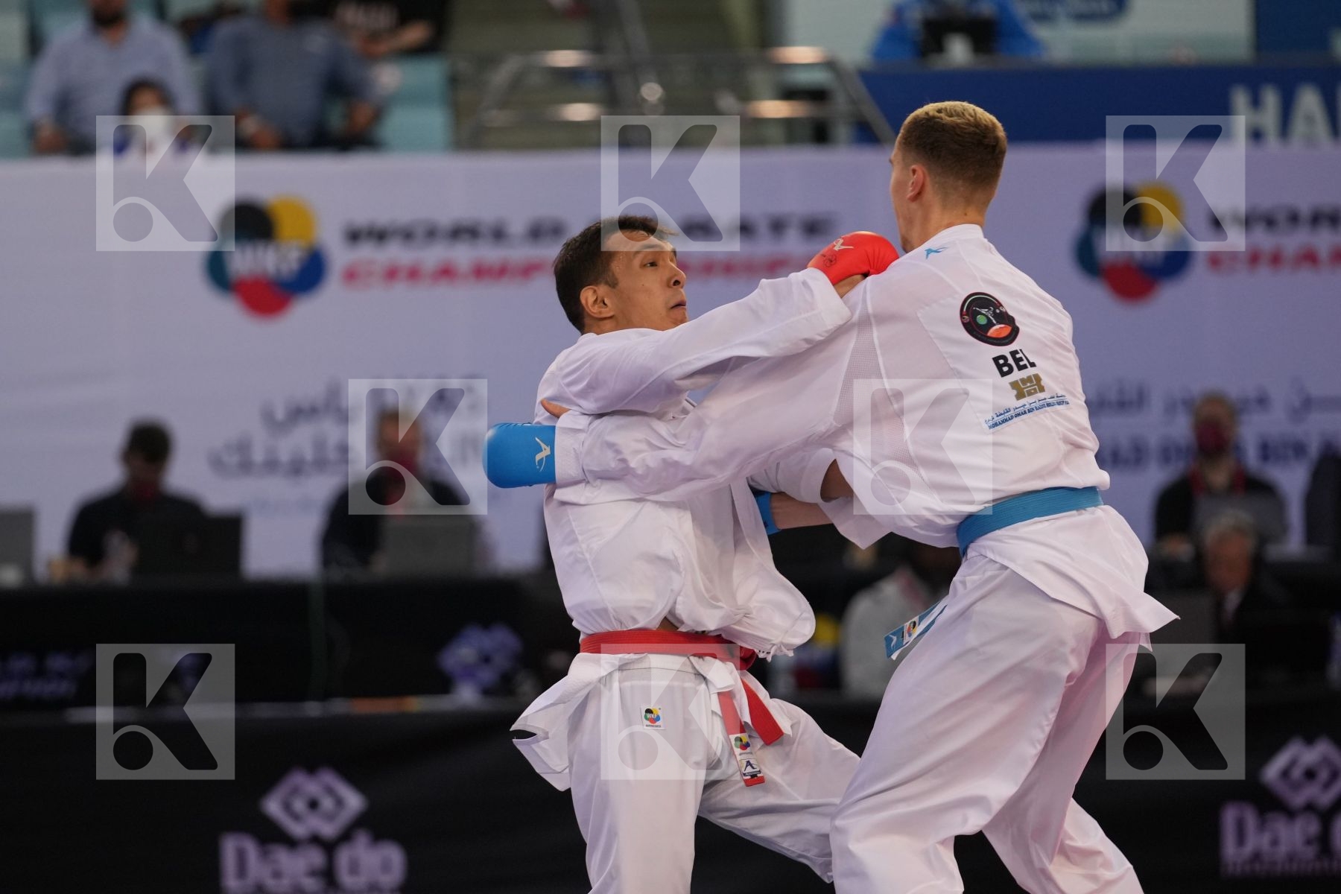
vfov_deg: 4.6
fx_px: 11174
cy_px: 447
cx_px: 670
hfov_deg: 6.9
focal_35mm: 300
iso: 1600
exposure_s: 1/1000
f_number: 2.8
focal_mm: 200
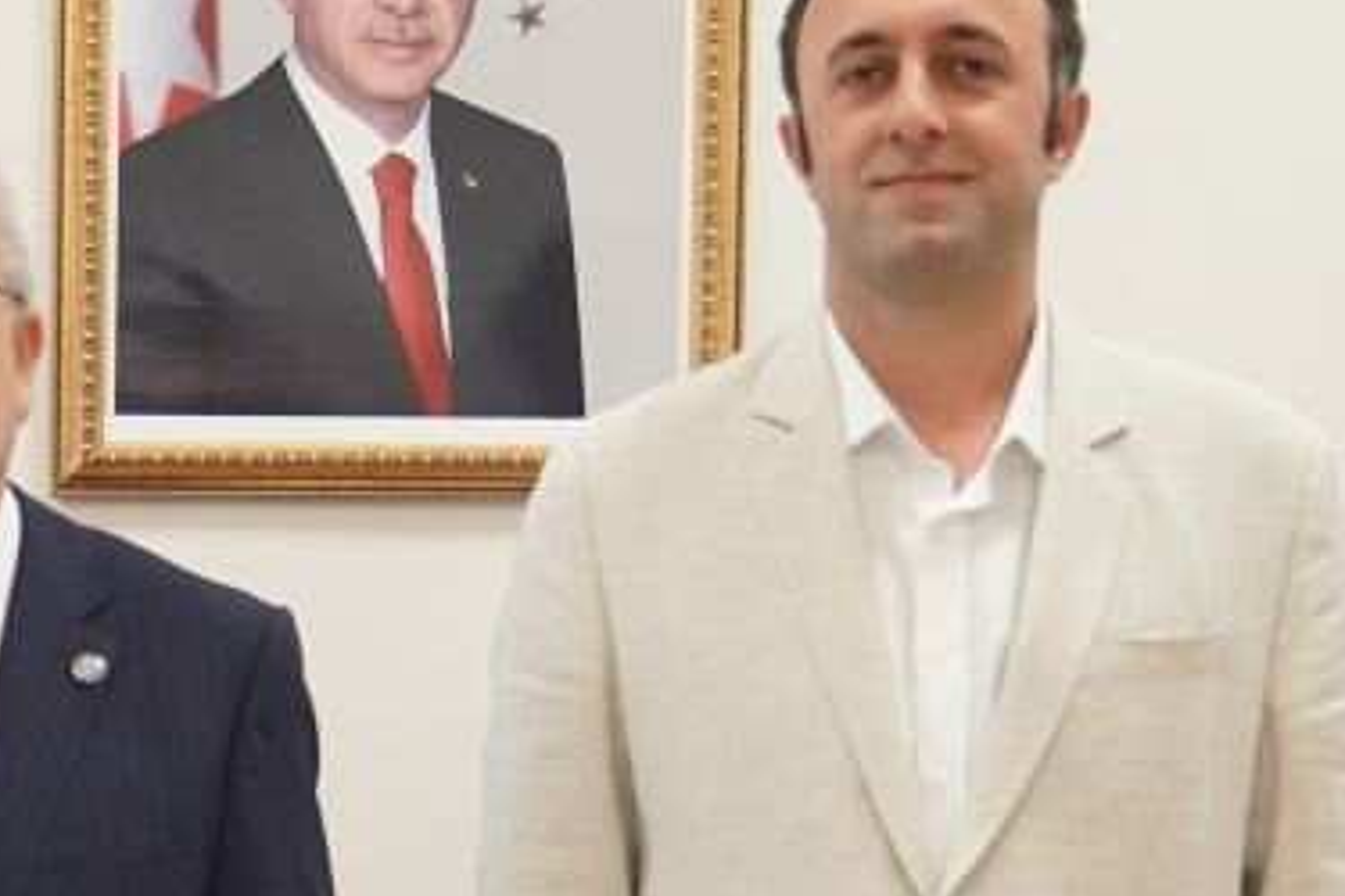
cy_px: 1032
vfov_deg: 10.9
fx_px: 4632
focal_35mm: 124
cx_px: -93
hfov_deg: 16.1
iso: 1600
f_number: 3.2
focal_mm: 31
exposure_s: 1/125
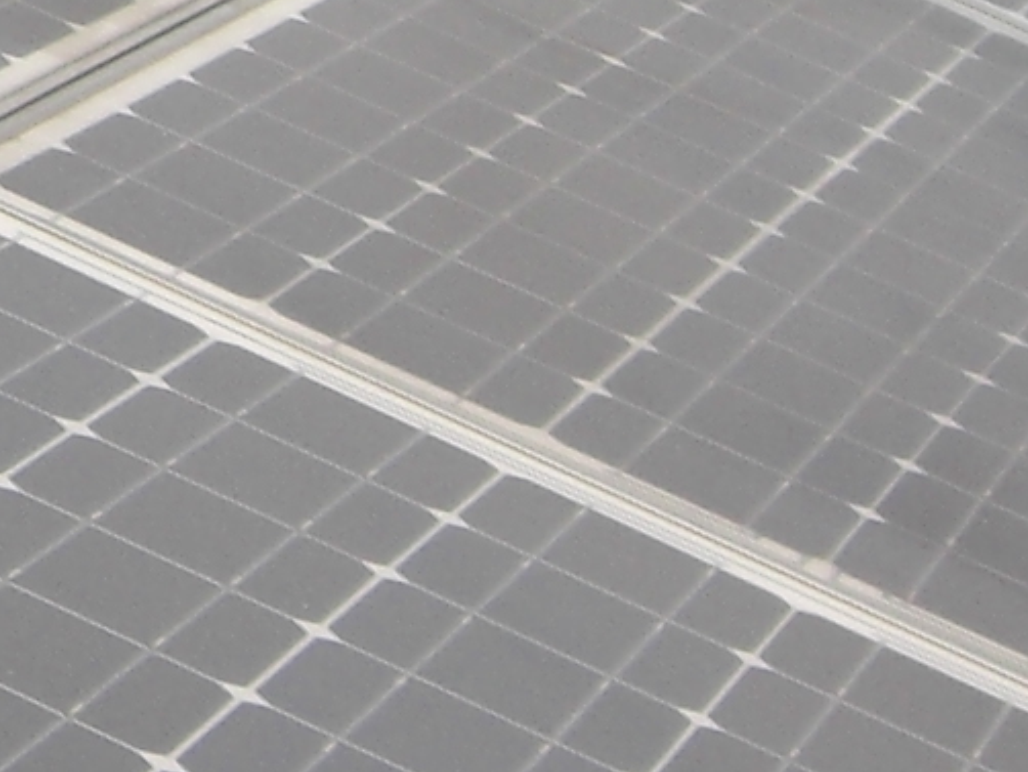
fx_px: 8200
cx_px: -1147
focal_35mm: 276
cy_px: -647
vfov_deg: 5.3
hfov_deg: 6.9
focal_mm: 7.9
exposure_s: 1/400
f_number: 4
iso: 80
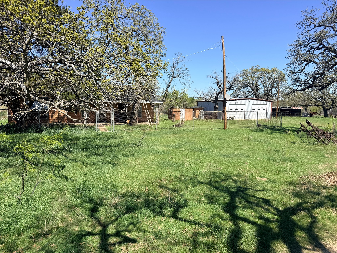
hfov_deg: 71.6
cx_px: 168
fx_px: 234
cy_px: 126
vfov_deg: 56.8
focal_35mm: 24
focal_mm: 6.76
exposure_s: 1/4167
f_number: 1.78
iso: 80
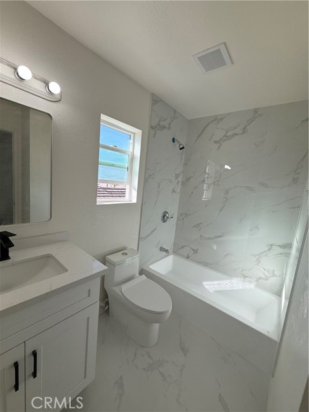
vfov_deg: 102.1
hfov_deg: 85.7
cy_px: 206
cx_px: 154
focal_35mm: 14
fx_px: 167
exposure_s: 1/518
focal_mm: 2.22
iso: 64
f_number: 2.2
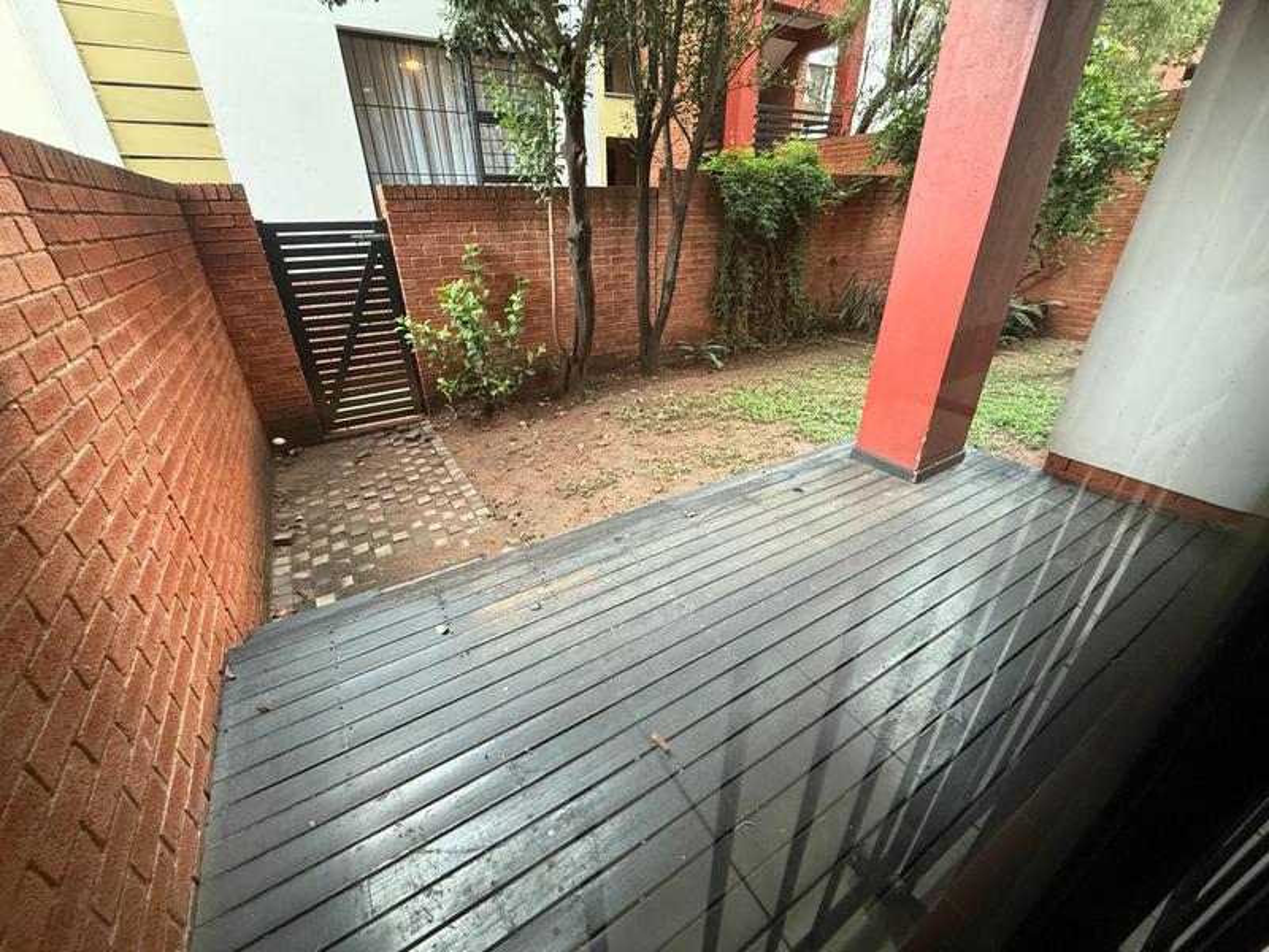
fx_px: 513
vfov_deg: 85.7
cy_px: 476
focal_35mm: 14
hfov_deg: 102.1
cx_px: 634
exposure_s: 1/50
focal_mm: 2.22
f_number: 2.2
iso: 400
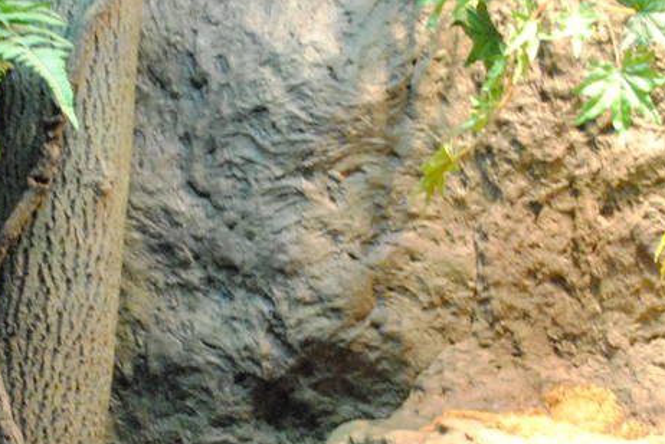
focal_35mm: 104
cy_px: 446
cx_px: 304
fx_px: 1923
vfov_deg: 13.0
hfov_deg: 19.6
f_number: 3.8
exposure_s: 1/30
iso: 1400
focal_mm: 20
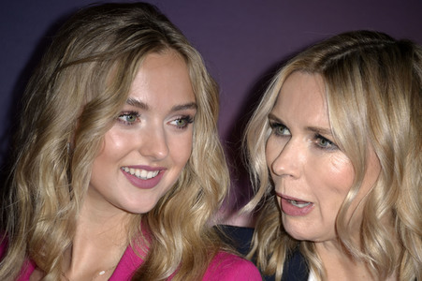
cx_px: 211
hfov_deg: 8.2
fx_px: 2928
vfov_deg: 5.5
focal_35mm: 250
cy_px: 140
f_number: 5.6
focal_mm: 250
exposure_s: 1/250
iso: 400
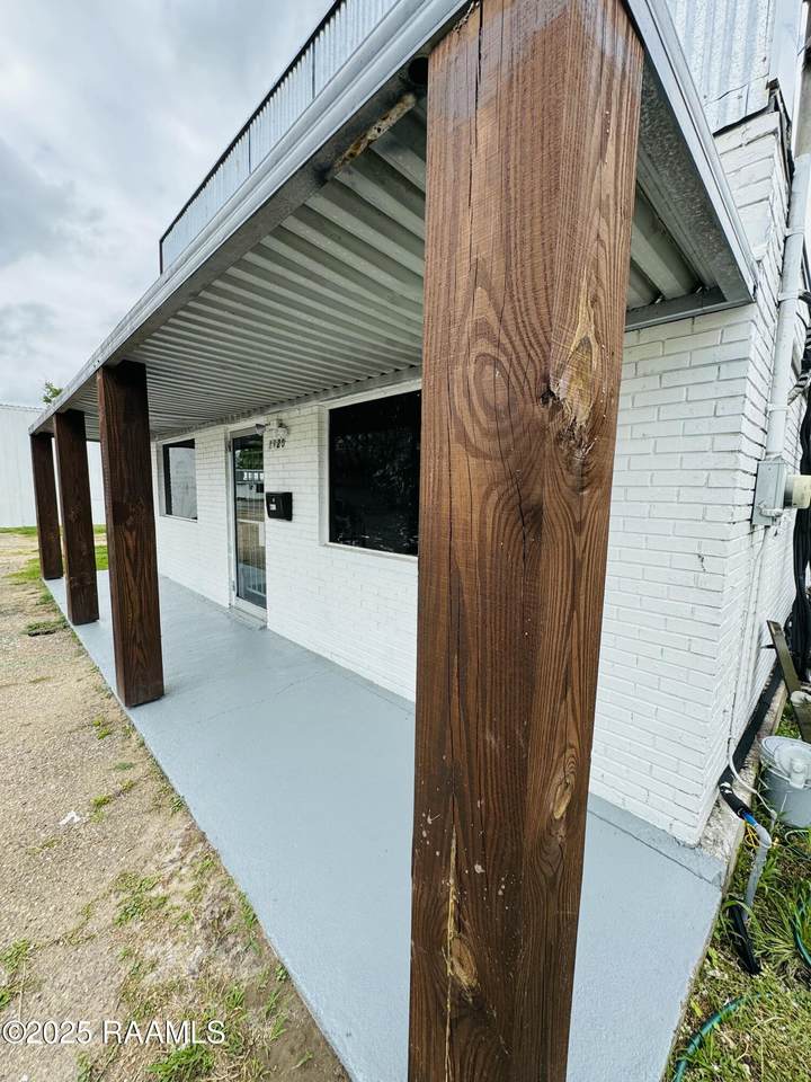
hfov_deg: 85.7
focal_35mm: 14
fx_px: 437
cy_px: 541
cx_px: 406
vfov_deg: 102.1
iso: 40
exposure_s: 1/522
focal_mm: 2.22
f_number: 2.2
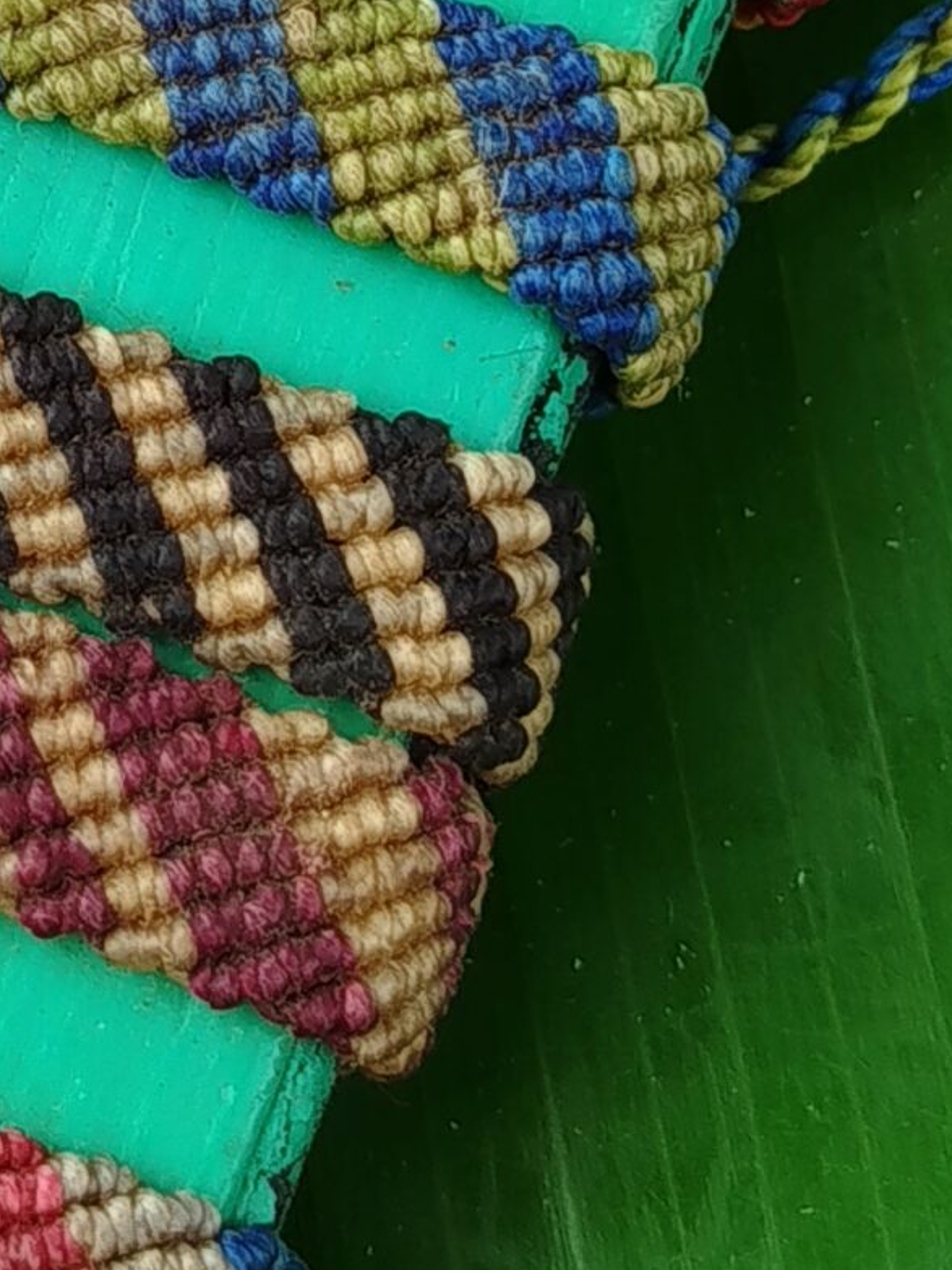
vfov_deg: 12.4
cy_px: -164
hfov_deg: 9.3
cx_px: -235
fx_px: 5759
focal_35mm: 157
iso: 50
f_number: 1.7
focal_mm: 5.31
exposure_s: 1/168
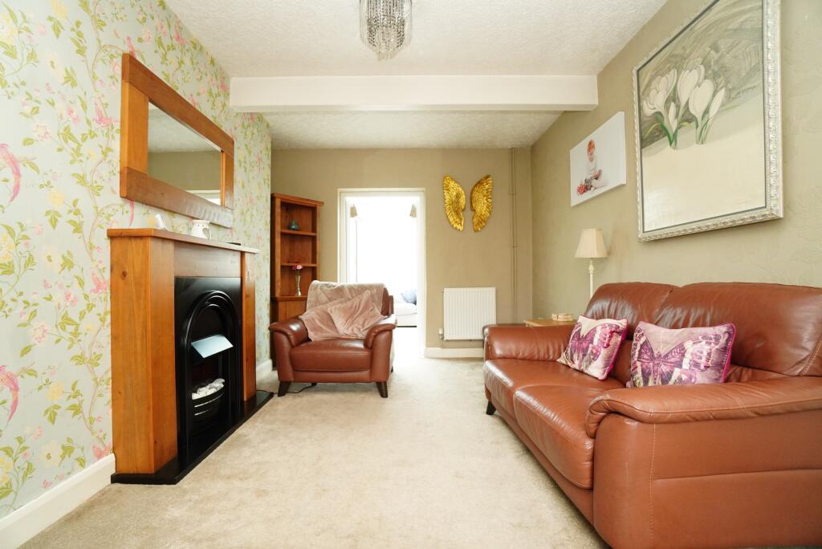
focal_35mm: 15
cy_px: 274
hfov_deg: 100.4
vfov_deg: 77.4
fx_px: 343
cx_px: 411
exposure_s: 1/60
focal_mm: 10
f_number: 4
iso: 2500
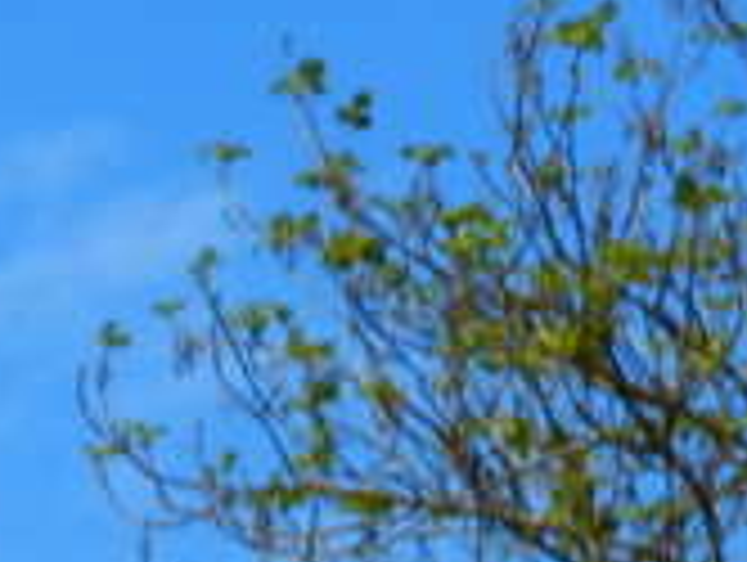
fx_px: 11951
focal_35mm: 553
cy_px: 638
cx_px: -378
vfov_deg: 2.7
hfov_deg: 3.6
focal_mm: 27.4
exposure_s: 1/400
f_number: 6.2
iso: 80
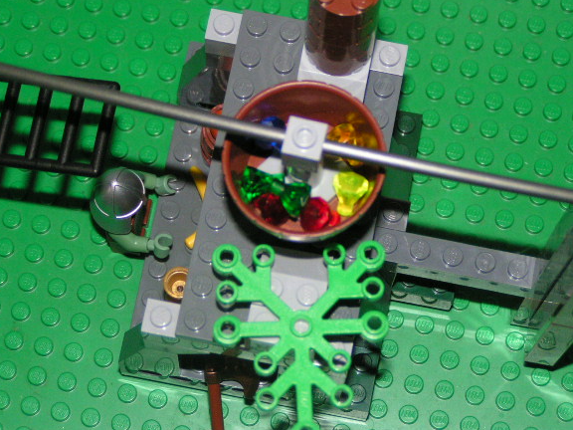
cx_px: 303
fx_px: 1986
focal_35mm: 120
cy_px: 202
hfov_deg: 16.4
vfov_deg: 12.3
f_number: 3.5
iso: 200
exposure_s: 1/125
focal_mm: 16.6
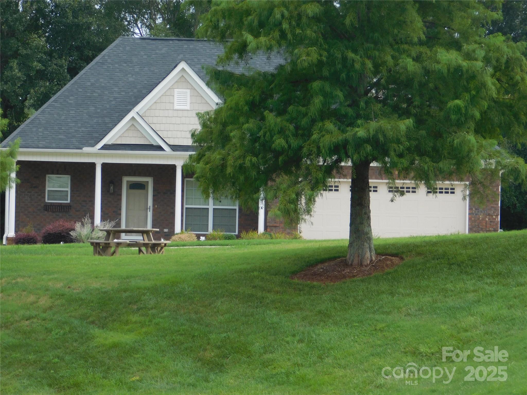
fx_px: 3532
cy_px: 198
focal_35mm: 232
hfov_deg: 8.5
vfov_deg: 6.4
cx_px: 264
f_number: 5.6
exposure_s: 1/160
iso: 125
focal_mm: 41.3
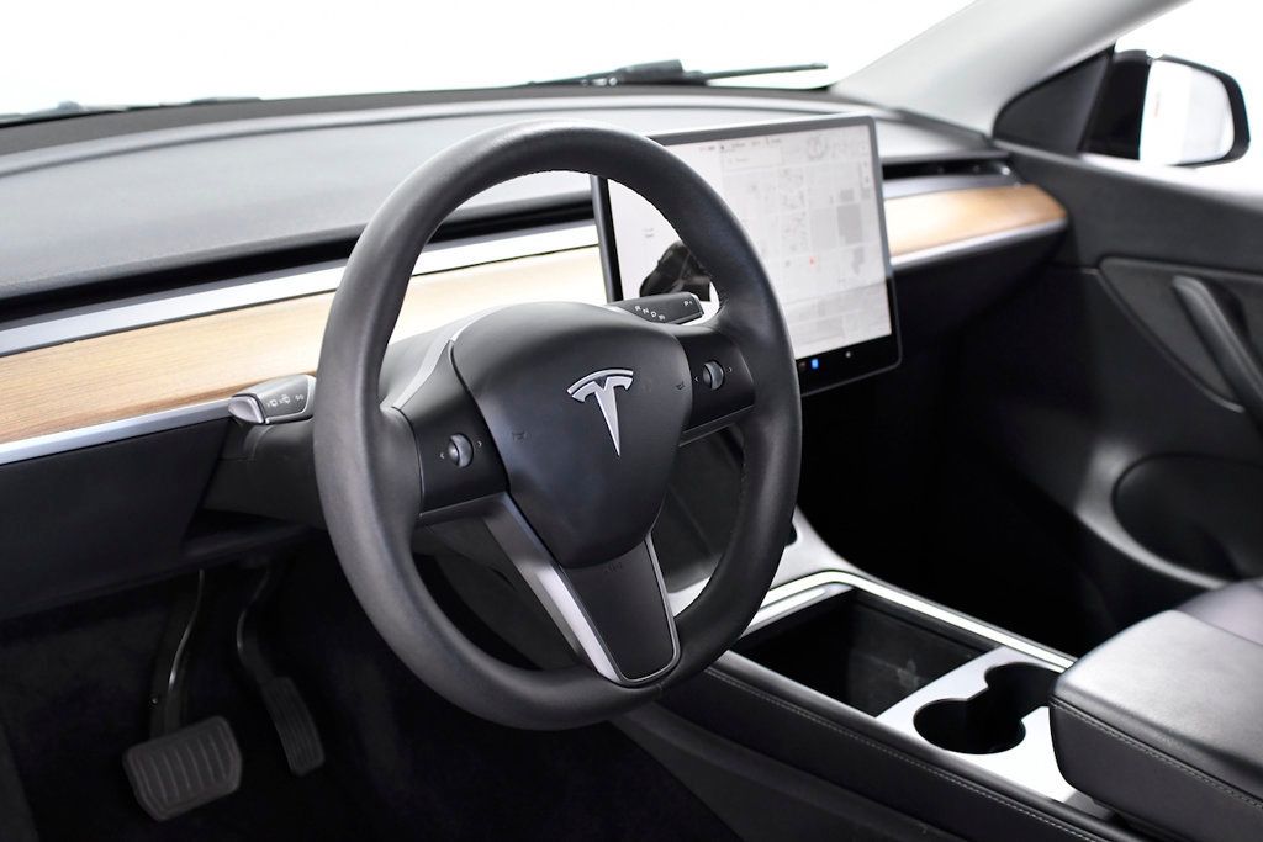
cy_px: 421
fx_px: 1509
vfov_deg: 31.2
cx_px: 632
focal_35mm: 43
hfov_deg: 45.4
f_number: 3.5
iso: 2000
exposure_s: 1/160
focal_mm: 29
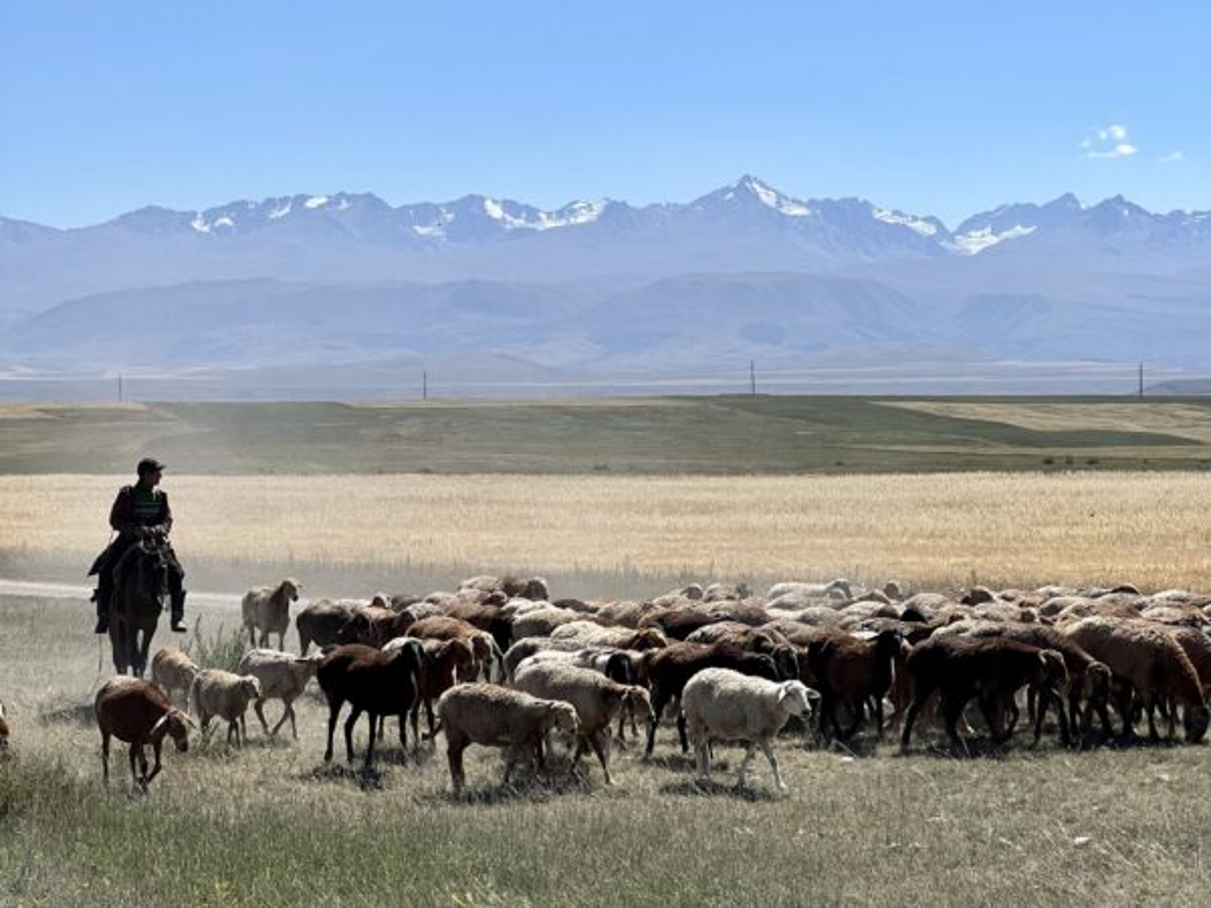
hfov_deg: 25.3
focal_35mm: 77
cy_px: 454
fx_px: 2694
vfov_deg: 19.1
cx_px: 606
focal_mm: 9
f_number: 2.8
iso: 32
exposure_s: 1/847
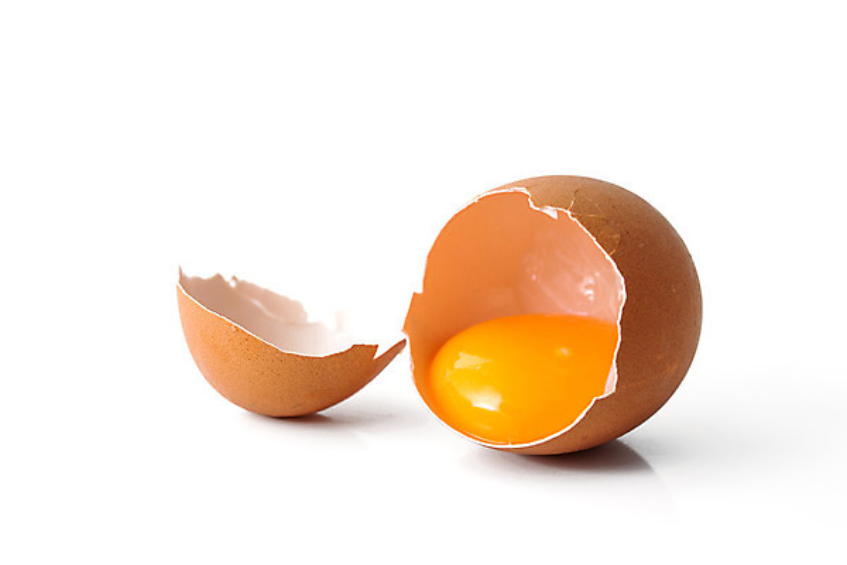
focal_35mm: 60
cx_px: 424
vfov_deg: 22.6
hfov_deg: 33.4
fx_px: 1412
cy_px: 282
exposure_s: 1/125
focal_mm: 60
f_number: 11
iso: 64
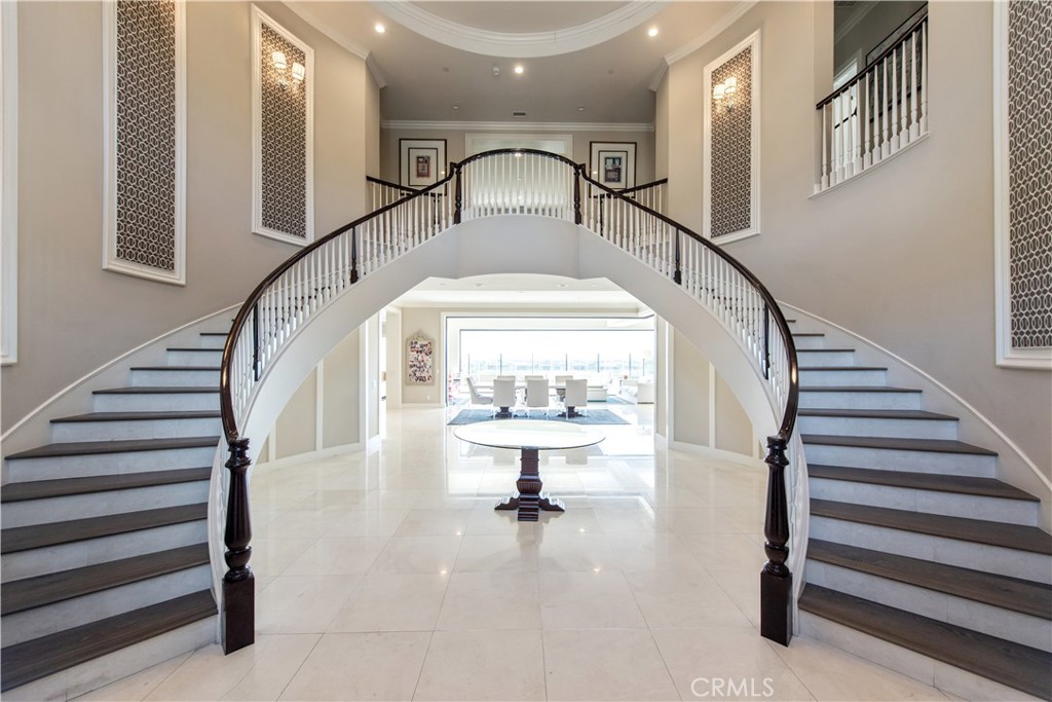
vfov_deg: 81.2
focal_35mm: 14
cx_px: 526
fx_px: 409
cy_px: 351
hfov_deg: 104.2
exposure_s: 1/125
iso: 400
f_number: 5.6
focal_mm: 14
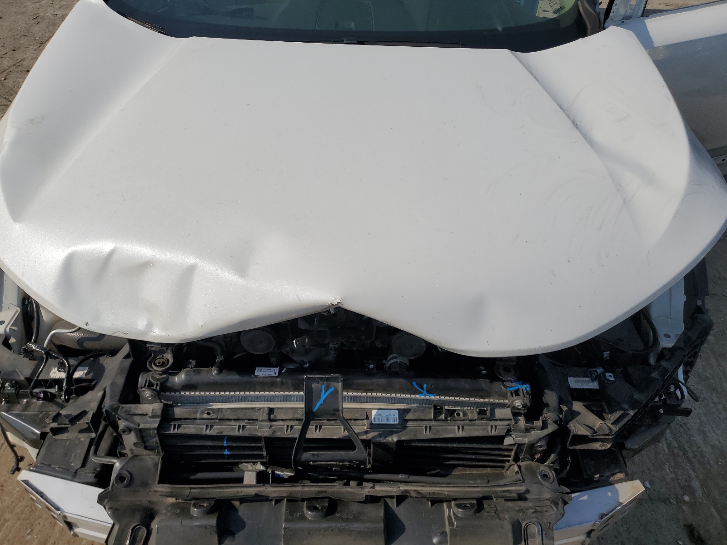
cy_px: 272
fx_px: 546
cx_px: 364
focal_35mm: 26
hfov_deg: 67.3
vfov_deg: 53.1
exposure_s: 1/10000
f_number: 1.5
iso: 50
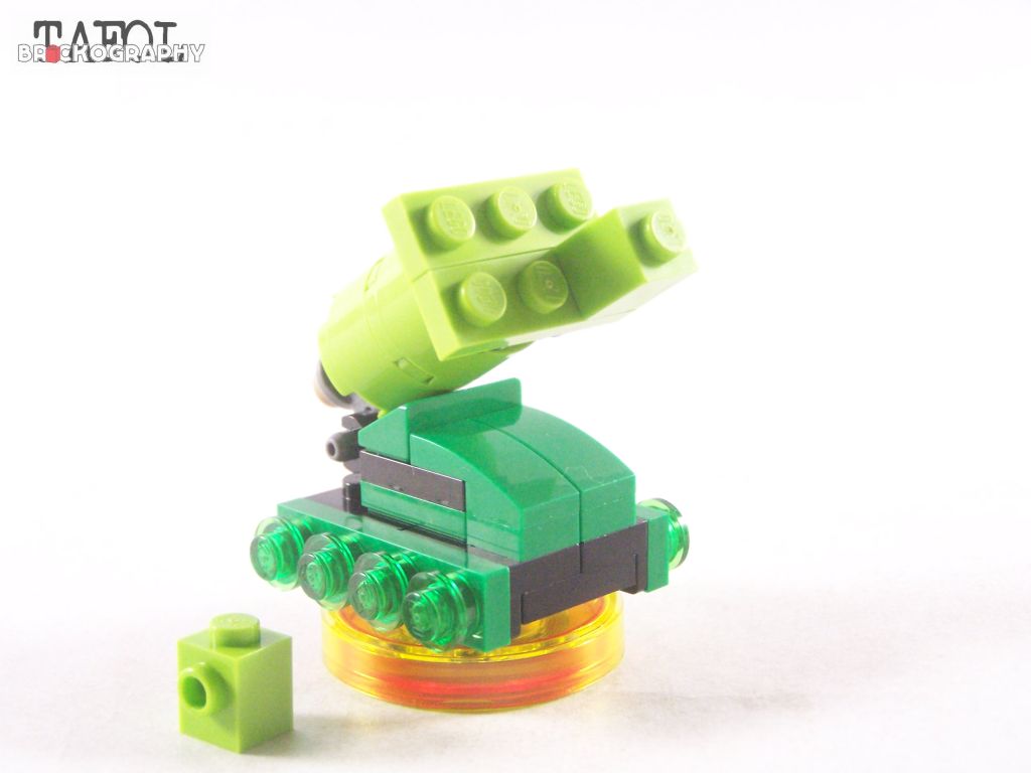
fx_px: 1996
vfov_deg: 21.9
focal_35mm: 67
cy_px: 386
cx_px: 516
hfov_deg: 29.0
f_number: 3.2
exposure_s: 1/60
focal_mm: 11.1
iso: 400
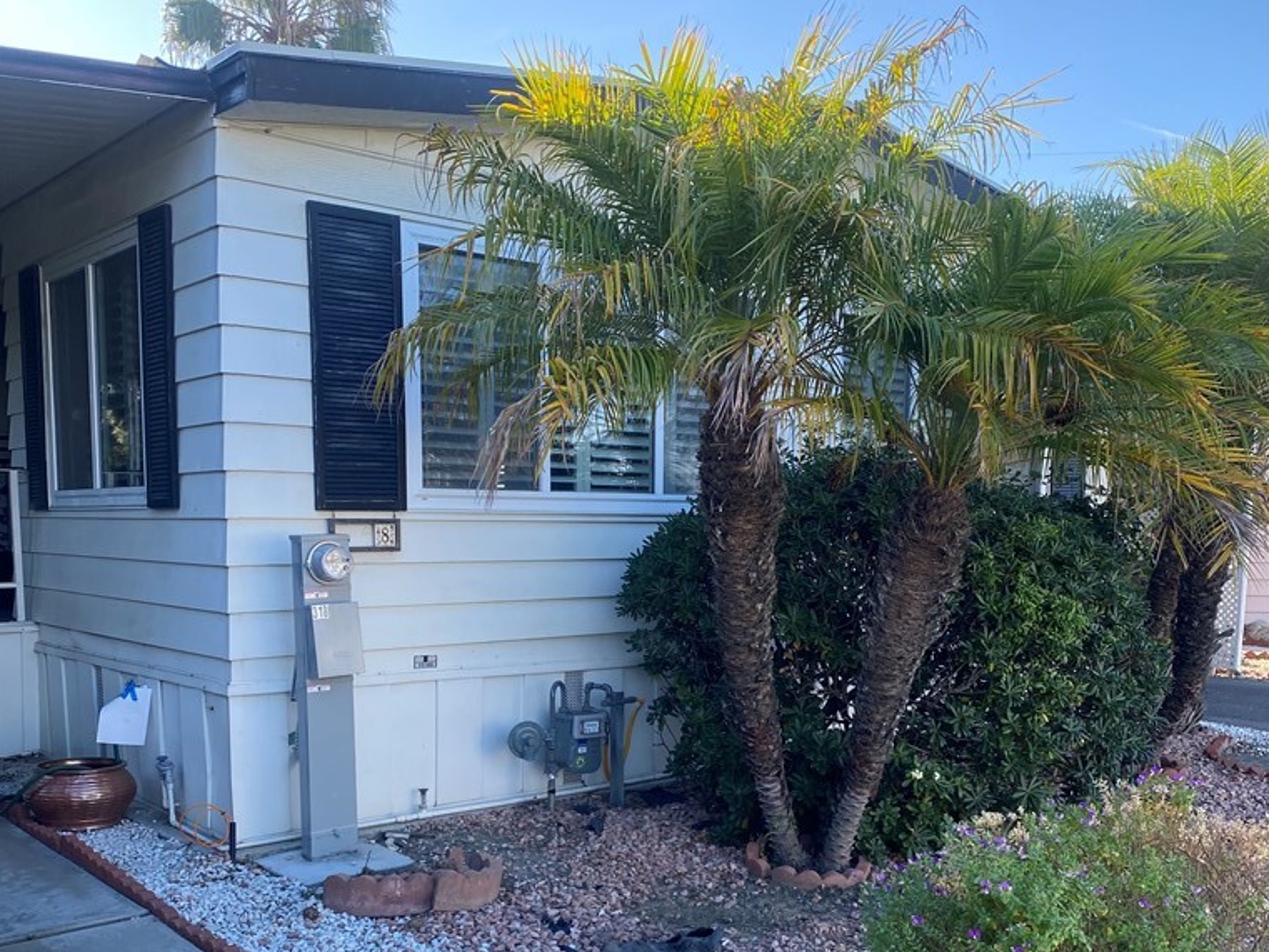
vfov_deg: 40.2
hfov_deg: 52.6
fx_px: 1283
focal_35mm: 35
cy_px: 637
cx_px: 632
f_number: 1.8
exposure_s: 1/517
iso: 32
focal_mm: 4.25
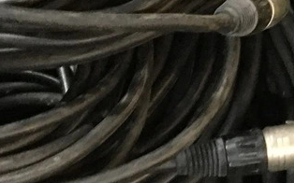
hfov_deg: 14.6
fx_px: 1129
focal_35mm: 141
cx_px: 275
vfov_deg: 9.3
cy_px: 43
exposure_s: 1/17
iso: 400
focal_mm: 4.15
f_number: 2.2
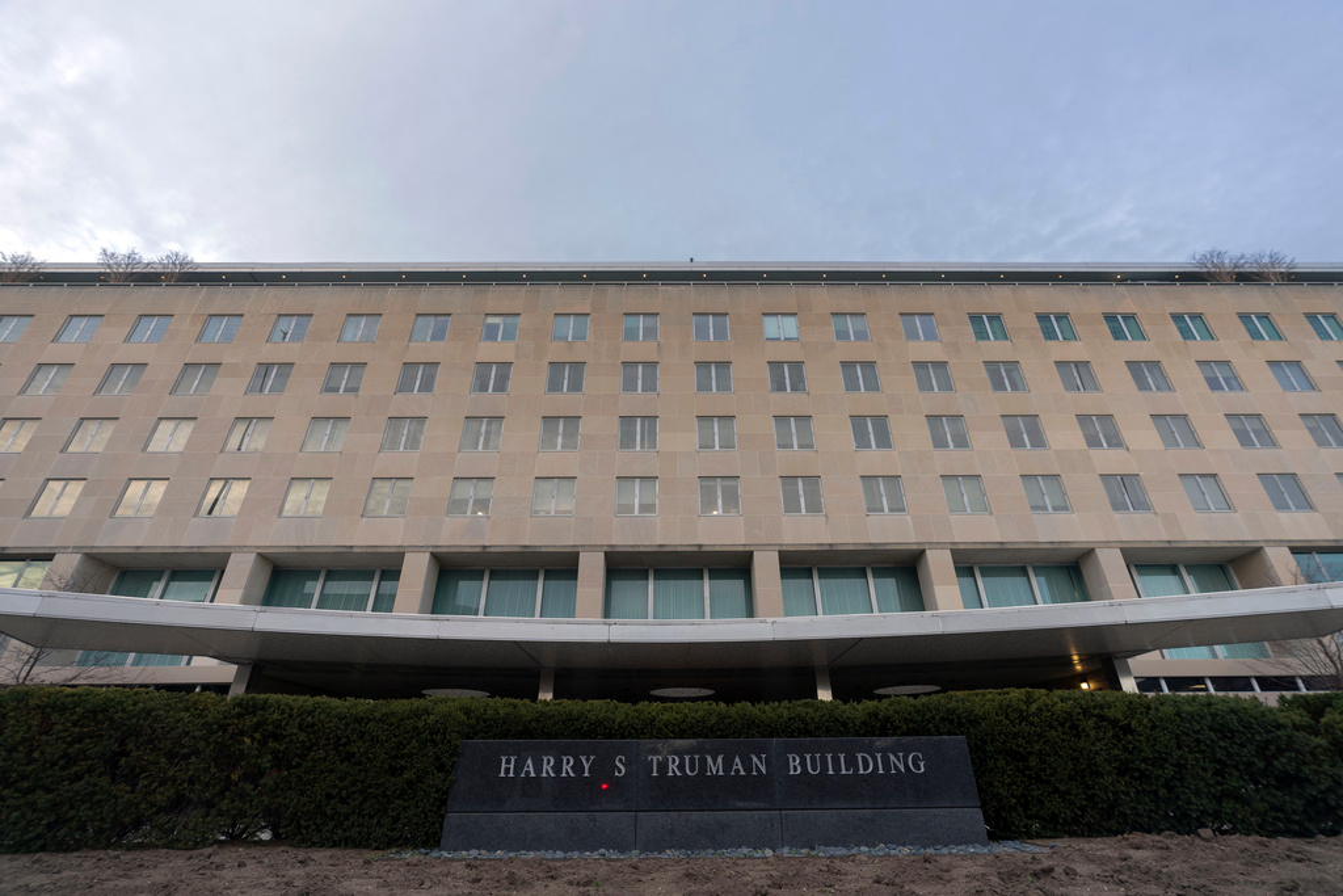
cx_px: 672
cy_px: 448
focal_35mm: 16
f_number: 4.5
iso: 320
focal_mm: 16
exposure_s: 1/160
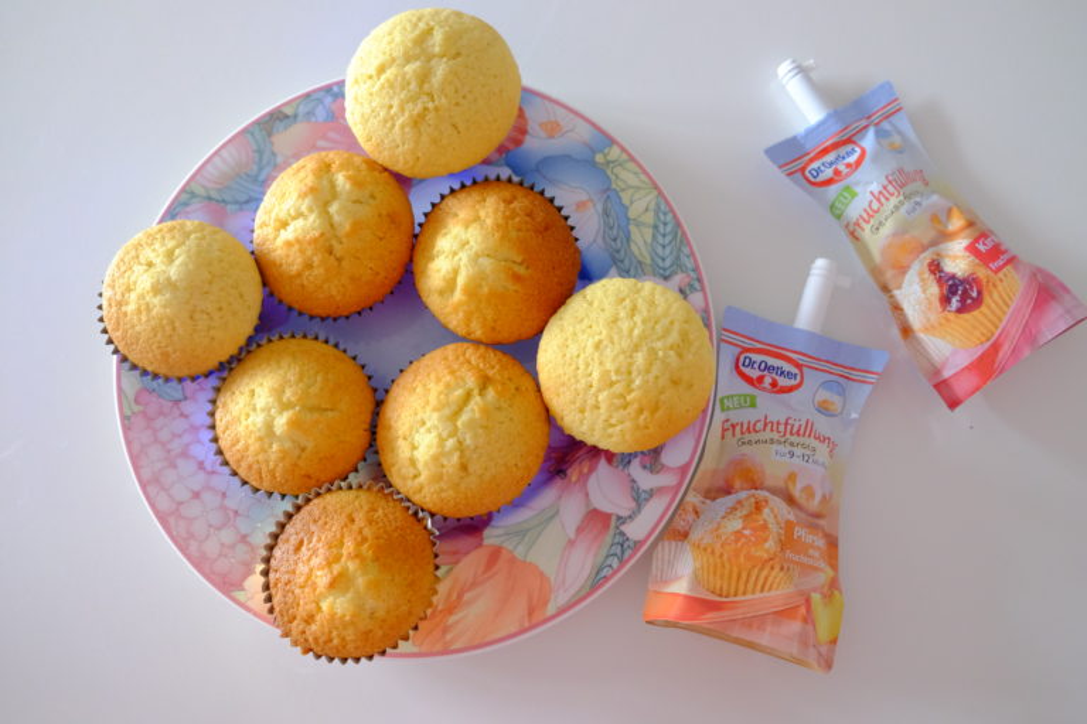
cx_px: 544
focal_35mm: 27
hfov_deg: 67.4
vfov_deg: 47.9
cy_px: 362
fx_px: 815
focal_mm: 18
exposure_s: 1/125
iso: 2500
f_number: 2.8
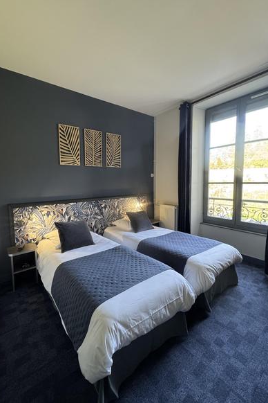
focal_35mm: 15
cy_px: 196
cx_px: 116
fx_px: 167
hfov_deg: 76.9
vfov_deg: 100.4
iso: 320
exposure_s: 1/50
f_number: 2.2
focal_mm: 2.22
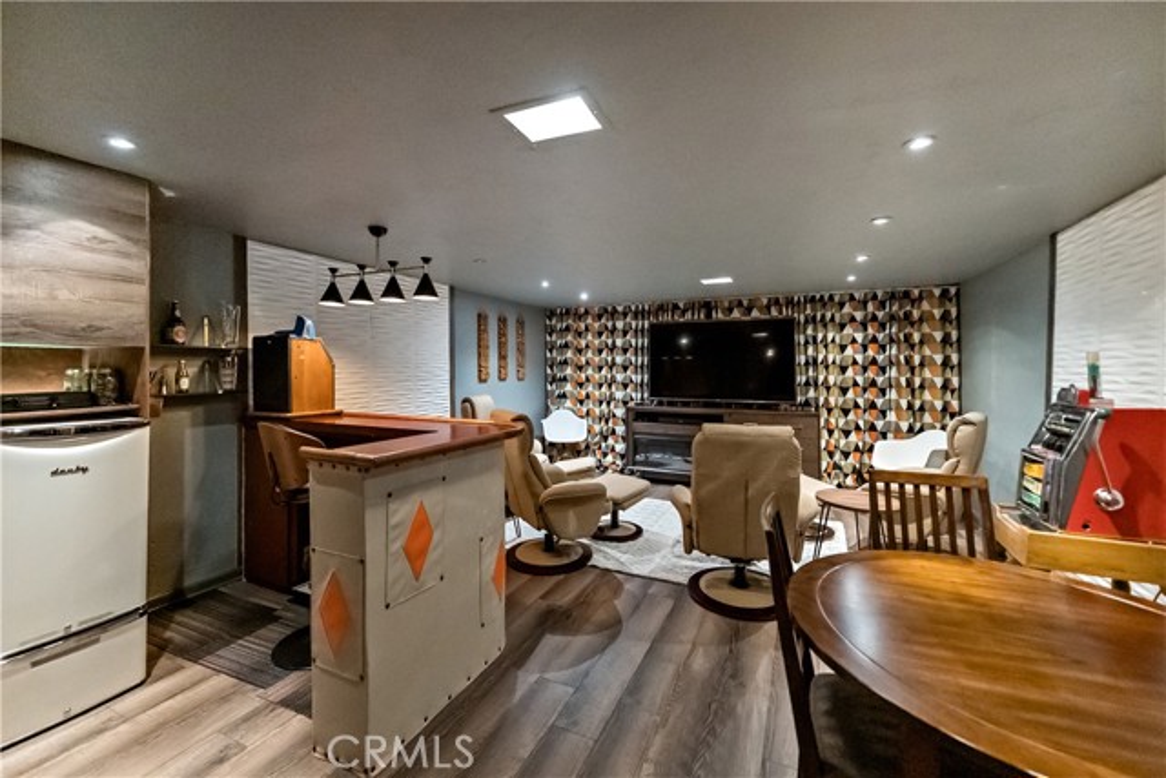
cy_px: 389
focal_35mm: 14
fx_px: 454
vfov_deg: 81.2
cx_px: 583
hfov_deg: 104.2
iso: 12800
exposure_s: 1/160
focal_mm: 14
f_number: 2.8
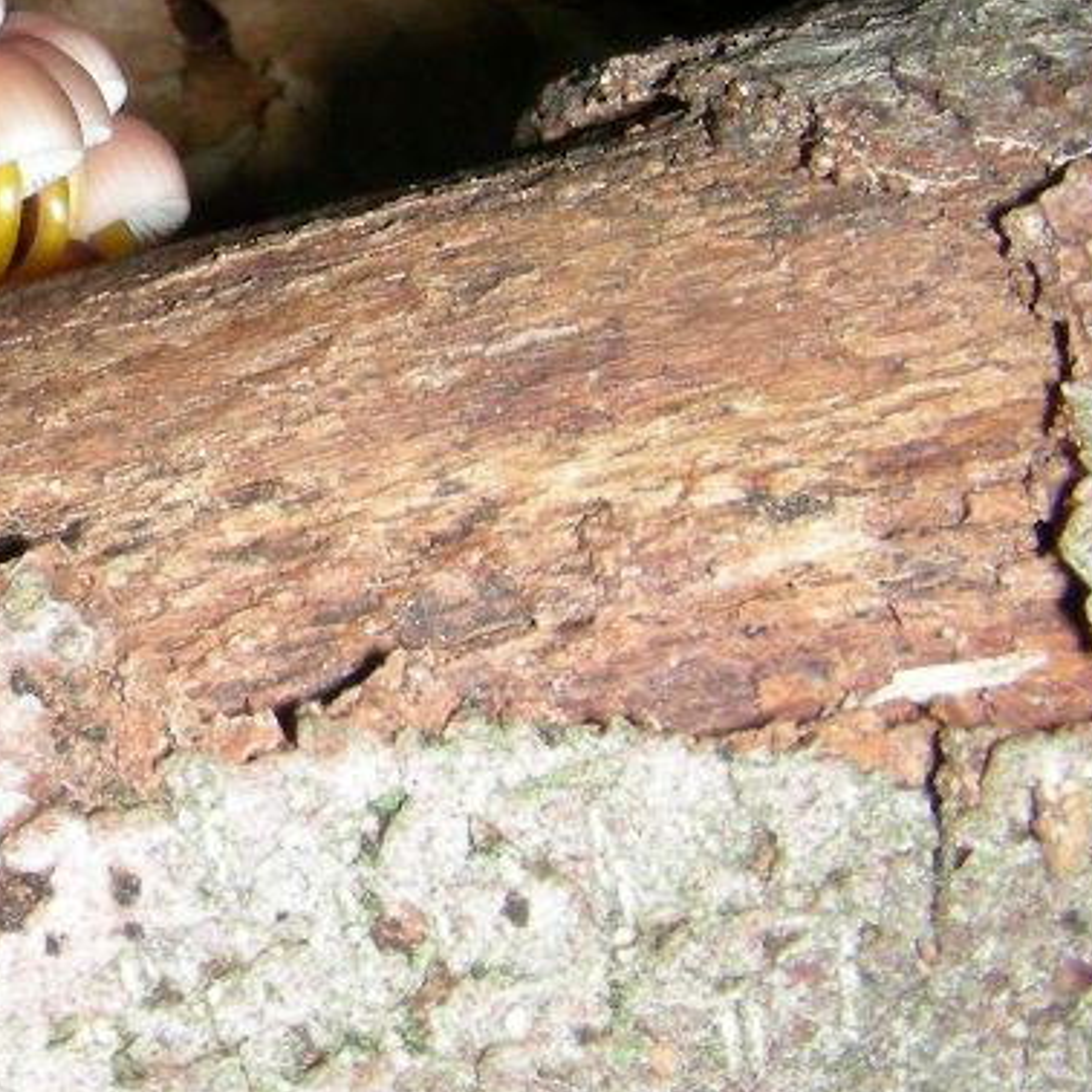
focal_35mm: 91
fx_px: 3248
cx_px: -344
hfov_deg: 17.8
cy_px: 81
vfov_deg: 18.7
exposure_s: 1/60.1
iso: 200
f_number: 6.8
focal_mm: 6.3
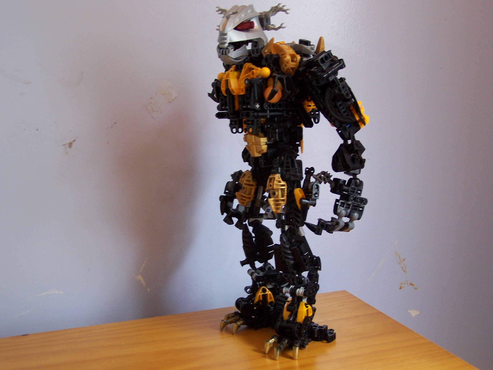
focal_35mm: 51
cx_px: 246
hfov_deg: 37.5
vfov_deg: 28.6
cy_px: 185
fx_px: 726
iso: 140
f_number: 3
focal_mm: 8.5
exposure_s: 1/20
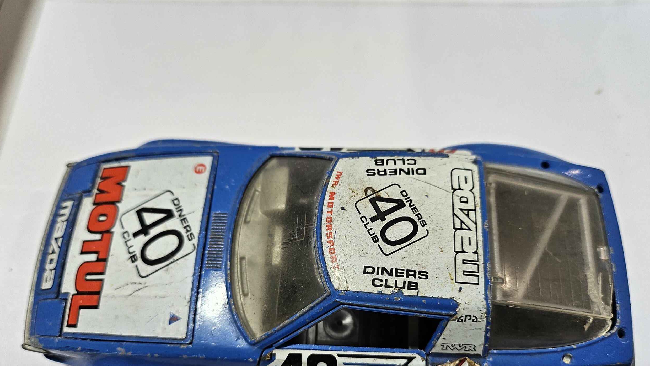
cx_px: 330
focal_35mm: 27
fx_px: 465
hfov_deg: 69.9
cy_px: 246
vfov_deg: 42.3
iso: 100
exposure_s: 1/100
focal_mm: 5
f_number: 1.8
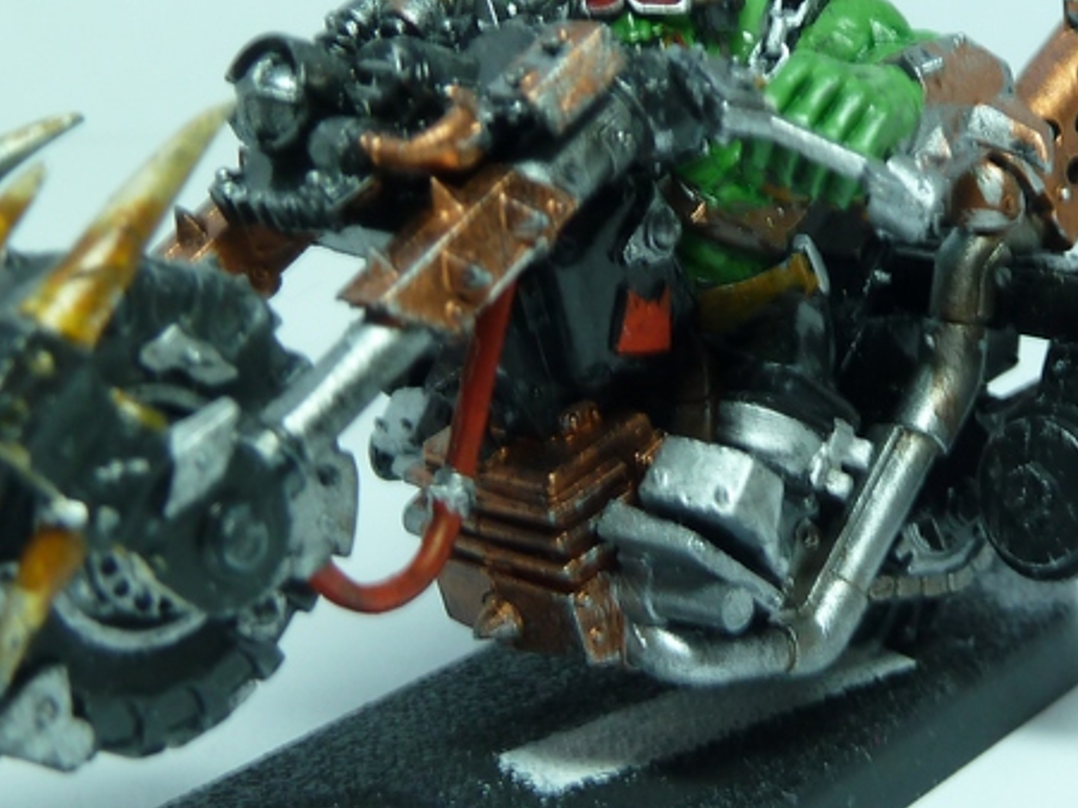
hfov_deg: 23.2
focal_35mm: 84
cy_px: 382
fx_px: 2615
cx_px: 700
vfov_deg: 17.6
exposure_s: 1/20
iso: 80
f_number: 3.6
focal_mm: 6.1
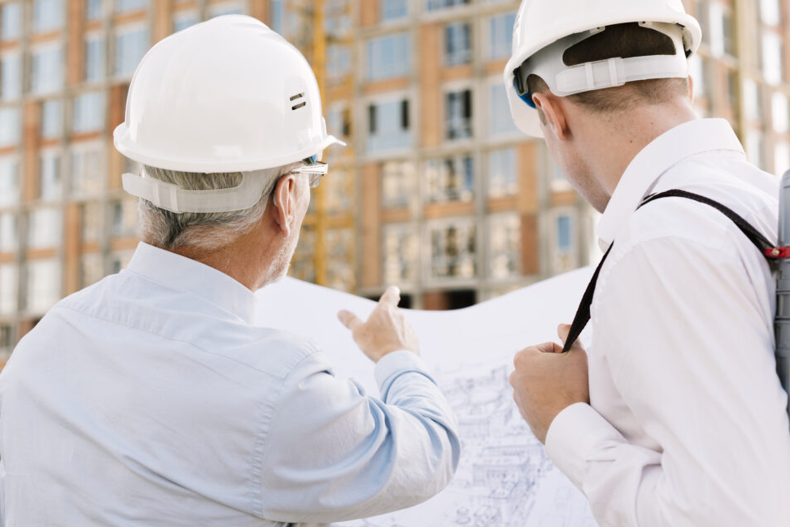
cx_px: 425
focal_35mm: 54
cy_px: 266
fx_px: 1185
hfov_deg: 36.9
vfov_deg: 25.1
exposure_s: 1/200
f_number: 4
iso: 200
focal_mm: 50
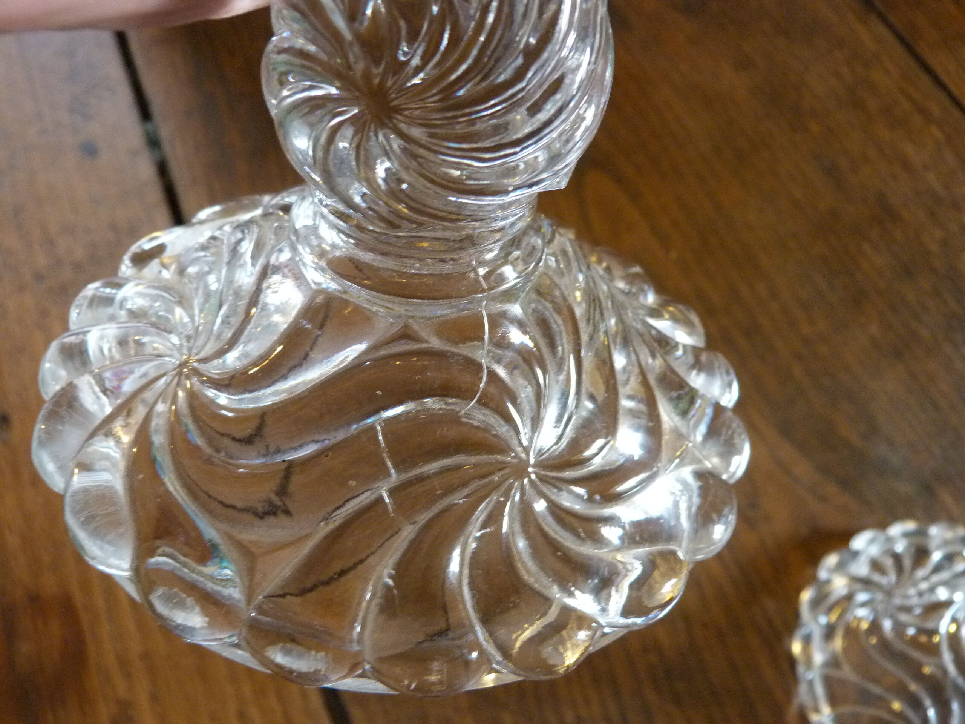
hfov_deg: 52.6
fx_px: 976
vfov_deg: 40.7
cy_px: 362
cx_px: 482
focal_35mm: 35
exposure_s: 1/13
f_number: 3.1
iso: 400
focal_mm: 6.3
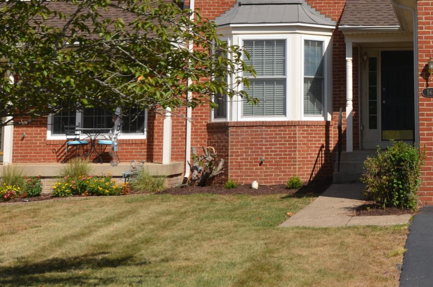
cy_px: 27
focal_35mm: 76
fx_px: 912
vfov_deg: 17.6
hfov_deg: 25.7
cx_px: 402
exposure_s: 1/250
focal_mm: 24
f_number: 9
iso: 100
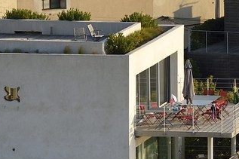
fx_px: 3689
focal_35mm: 556
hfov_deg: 3.7
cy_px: -69
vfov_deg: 2.5
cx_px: 556
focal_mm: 110
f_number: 9
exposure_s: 1/250
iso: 200
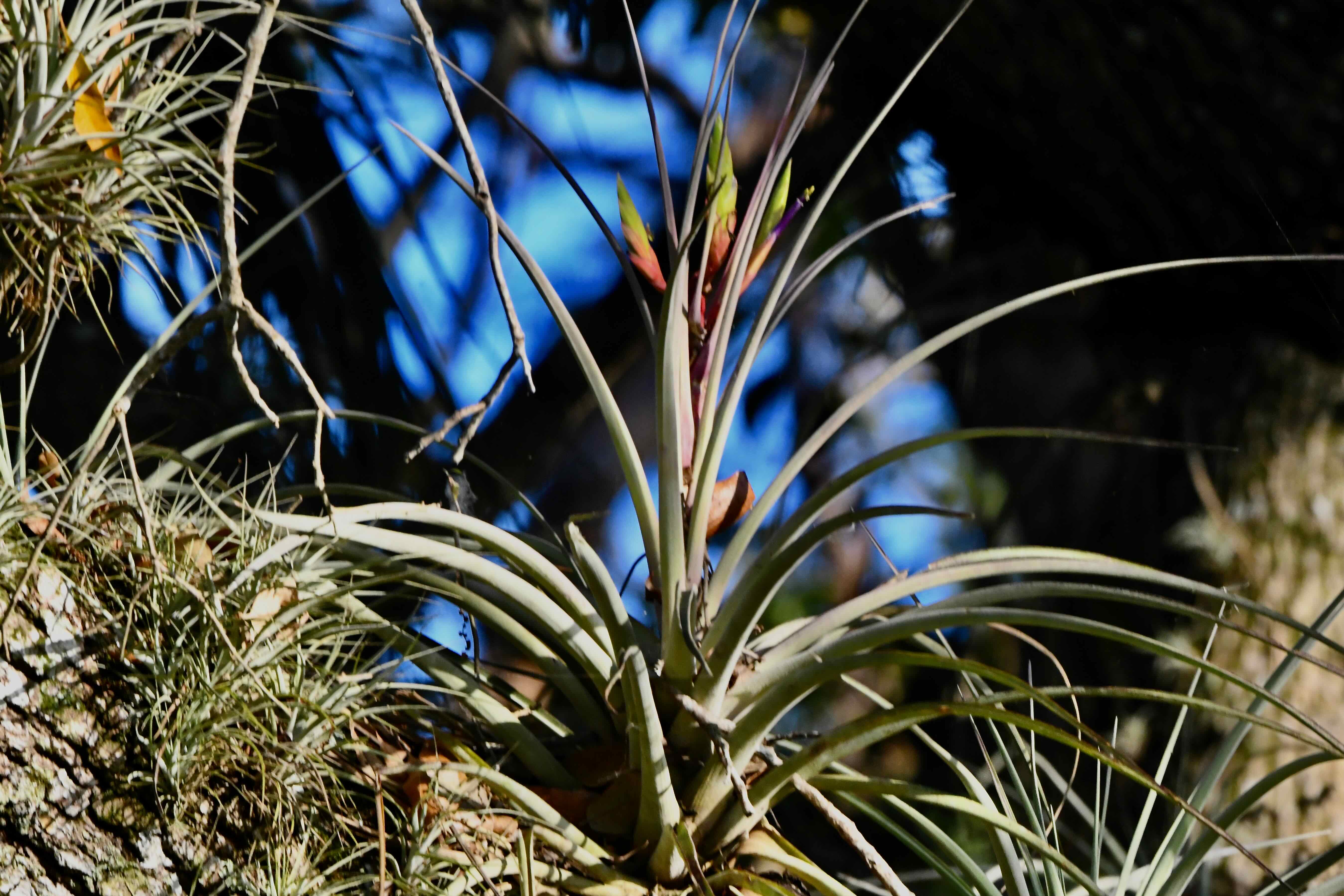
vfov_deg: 3.6
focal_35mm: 380
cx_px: 672
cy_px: 448
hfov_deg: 5.4
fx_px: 14185
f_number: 13
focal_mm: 380
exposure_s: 1/640
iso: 4000
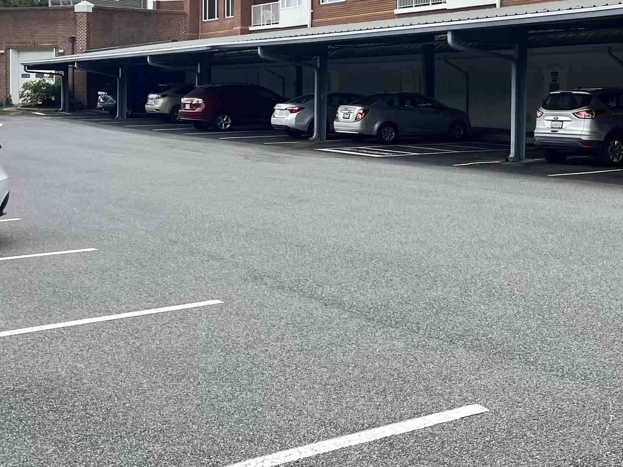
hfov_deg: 35.6
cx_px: 501
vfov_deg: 27.6
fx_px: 936
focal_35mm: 52
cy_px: 111
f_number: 1.6
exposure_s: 1/1558
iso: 50
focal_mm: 5.1
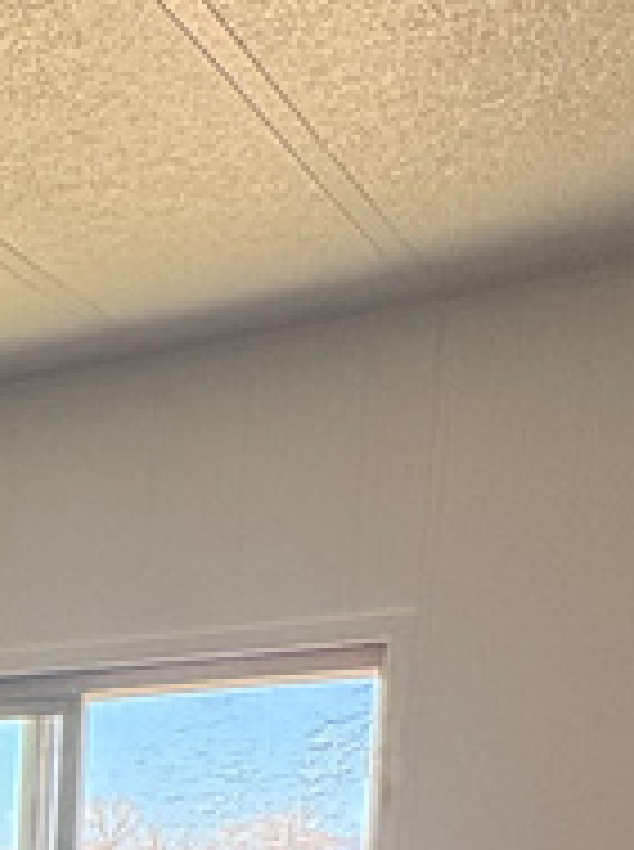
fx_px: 1862
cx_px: -549
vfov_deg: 22.0
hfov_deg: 16.0
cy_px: 1219
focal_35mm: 76
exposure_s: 1/99
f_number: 2.2
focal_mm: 2.22
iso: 160
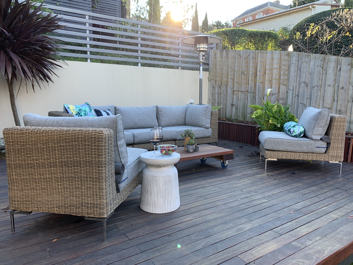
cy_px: 132
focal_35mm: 26
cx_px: 176
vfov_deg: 53.1
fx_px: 265
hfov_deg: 67.3
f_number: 1.8
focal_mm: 4.25
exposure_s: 1/122
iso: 25
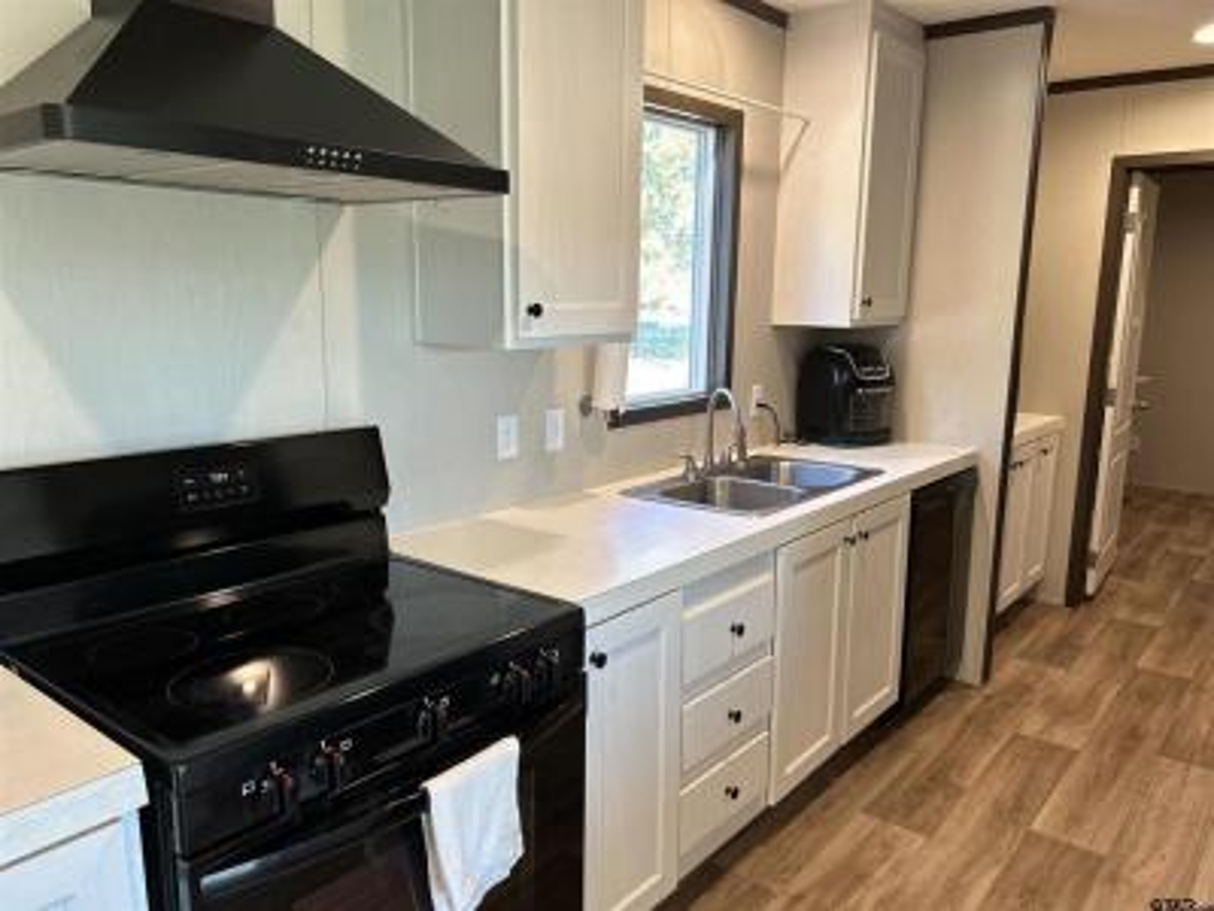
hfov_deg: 67.3
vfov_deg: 53.1
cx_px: 607
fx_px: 912
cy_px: 456
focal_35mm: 26
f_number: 1.5
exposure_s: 1/120
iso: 100
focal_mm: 5.7
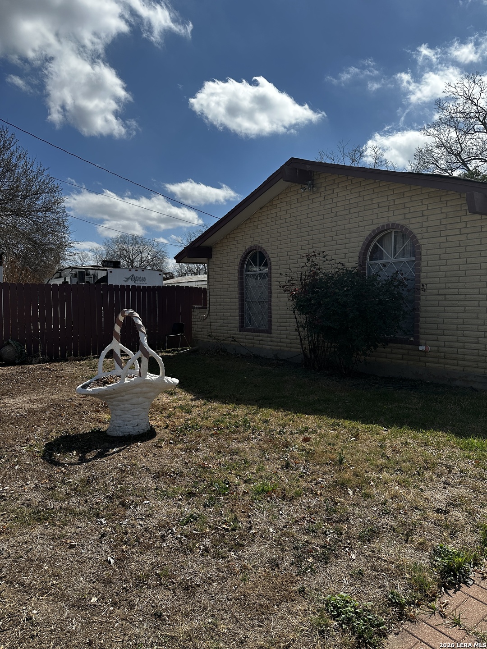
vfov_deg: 71.6
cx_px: 244
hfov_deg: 56.8
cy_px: 324
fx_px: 450
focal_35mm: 24
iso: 80
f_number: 1.78
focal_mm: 6.86
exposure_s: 1/7042
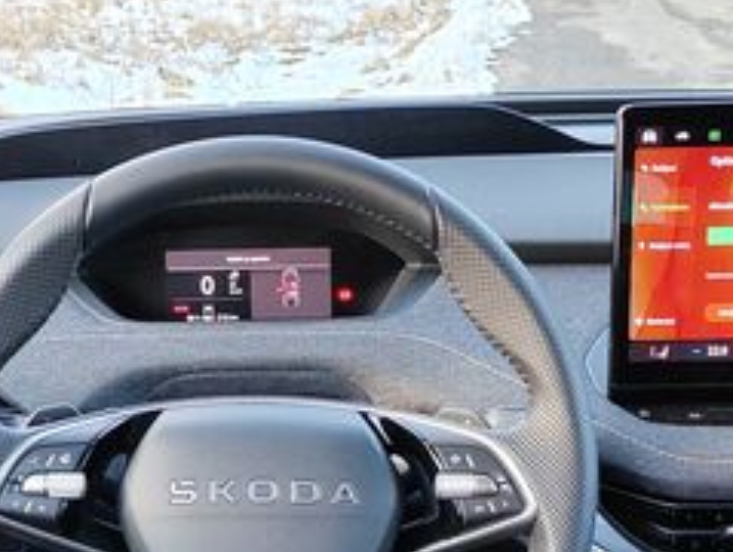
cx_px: 316
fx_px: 1760
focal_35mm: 83
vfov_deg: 17.0
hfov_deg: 23.5
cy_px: 662
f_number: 1.9
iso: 200
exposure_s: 1/100
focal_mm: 5.52
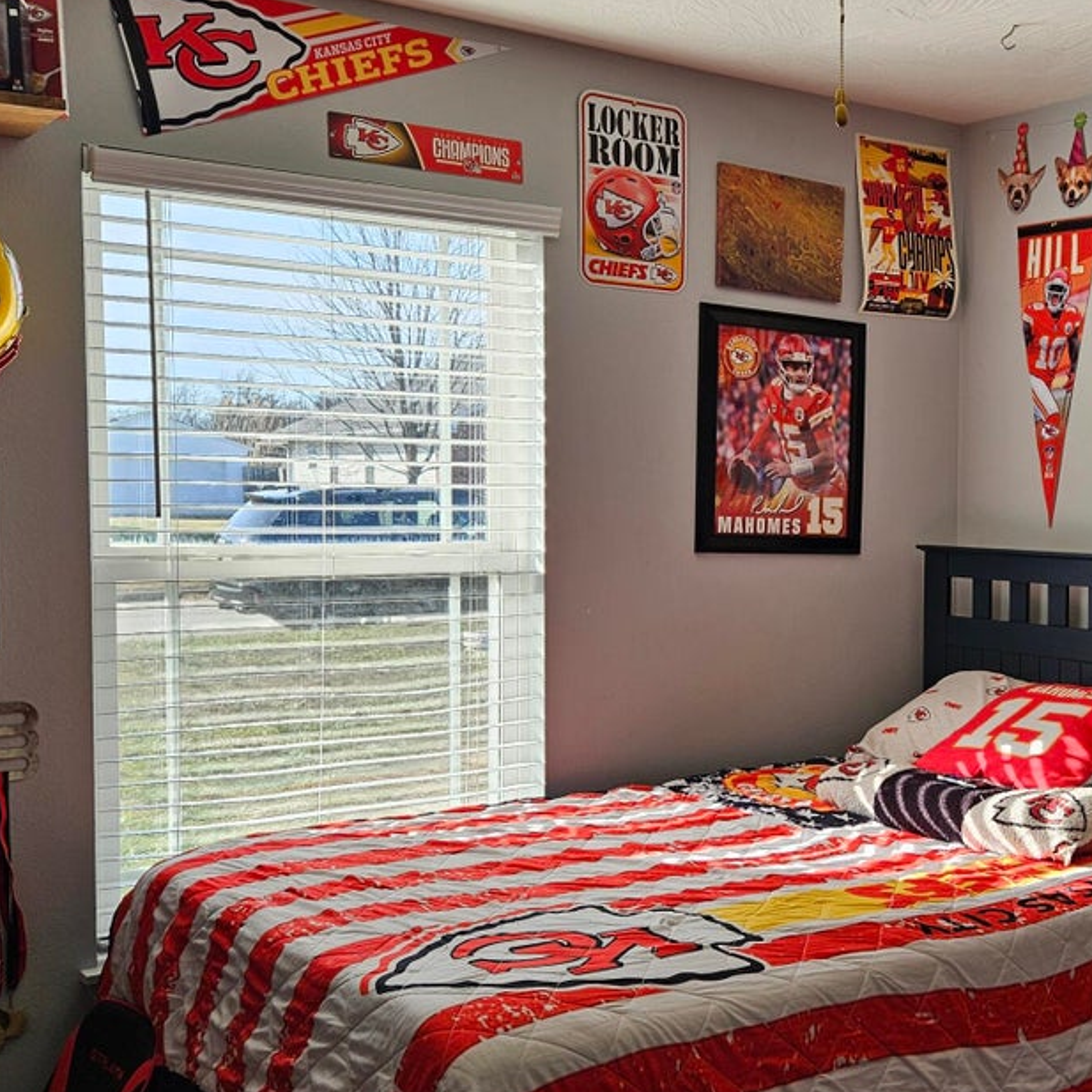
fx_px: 1606
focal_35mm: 45
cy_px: 575
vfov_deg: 37.5
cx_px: 919
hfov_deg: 35.9
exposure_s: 1/166
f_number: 1.8
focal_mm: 5.4
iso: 25
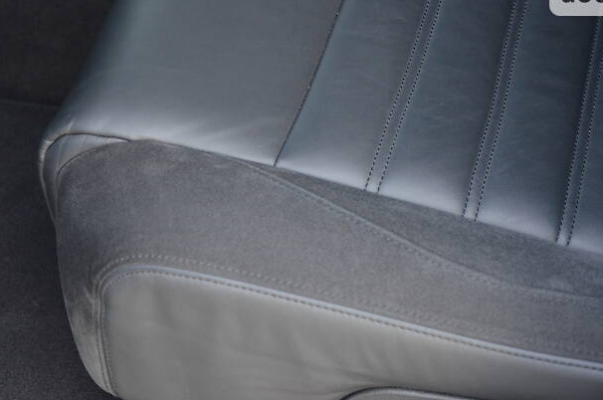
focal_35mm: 99
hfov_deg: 20.6
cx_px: 309
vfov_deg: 13.8
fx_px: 1656
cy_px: 225
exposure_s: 1/30
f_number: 5
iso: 1250
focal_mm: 50
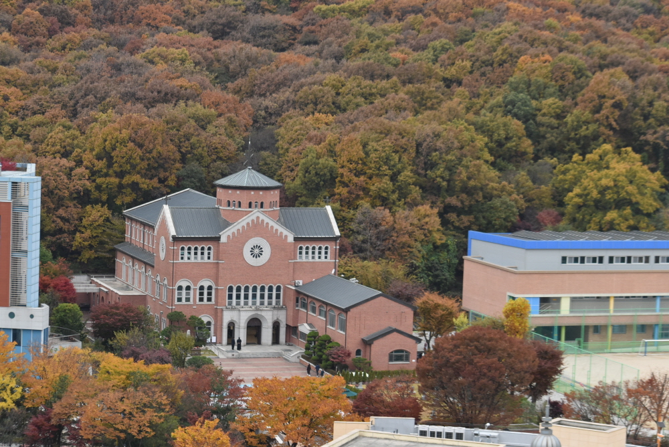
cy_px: 224
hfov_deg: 19.4
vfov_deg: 13.1
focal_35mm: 105
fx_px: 1952
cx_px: 334
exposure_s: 1/200
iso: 400
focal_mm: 70
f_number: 7.1
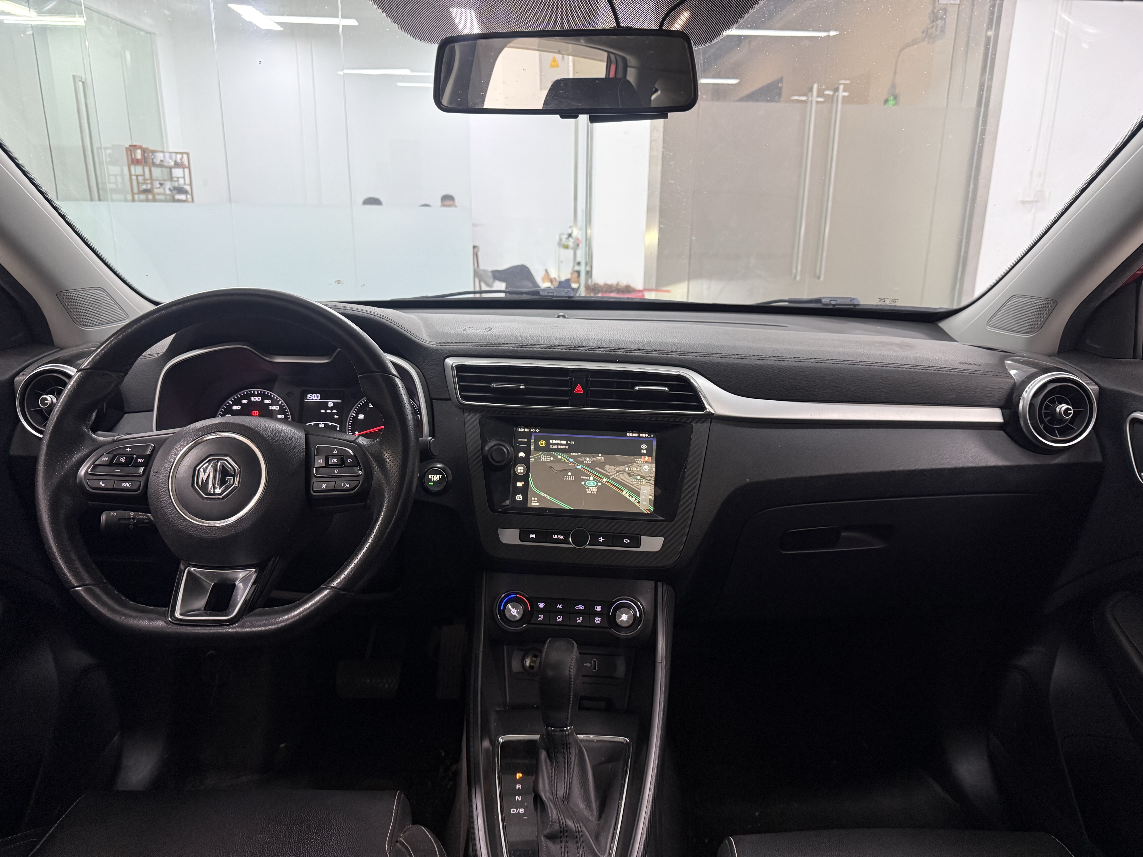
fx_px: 792
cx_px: 572
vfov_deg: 56.8
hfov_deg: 71.6
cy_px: 428
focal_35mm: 24
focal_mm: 6.76
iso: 320
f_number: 1.78
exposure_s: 1/50
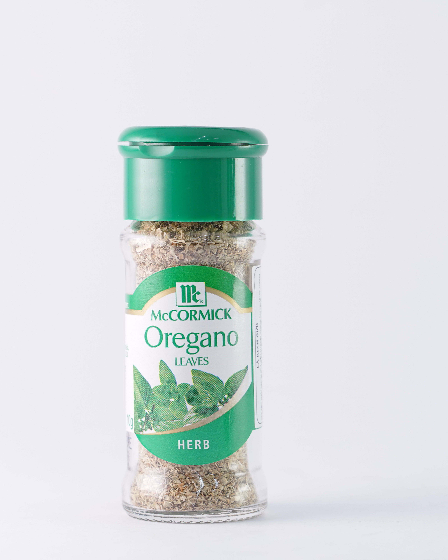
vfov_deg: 13.7
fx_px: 2337
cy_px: 280
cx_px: 192
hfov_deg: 10.9
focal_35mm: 141
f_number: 7.1
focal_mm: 100
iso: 400
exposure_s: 1/50
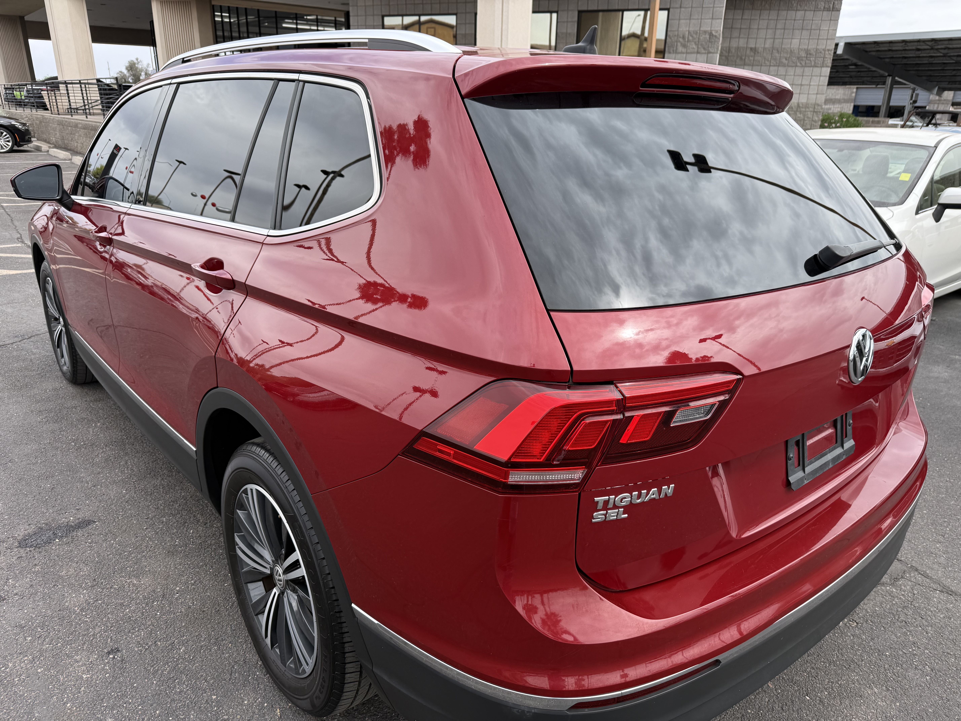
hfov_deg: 71.6
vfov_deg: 56.8
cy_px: 360
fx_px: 666
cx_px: 480
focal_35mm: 24
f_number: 1.78
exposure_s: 1/1230
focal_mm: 6.76
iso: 80
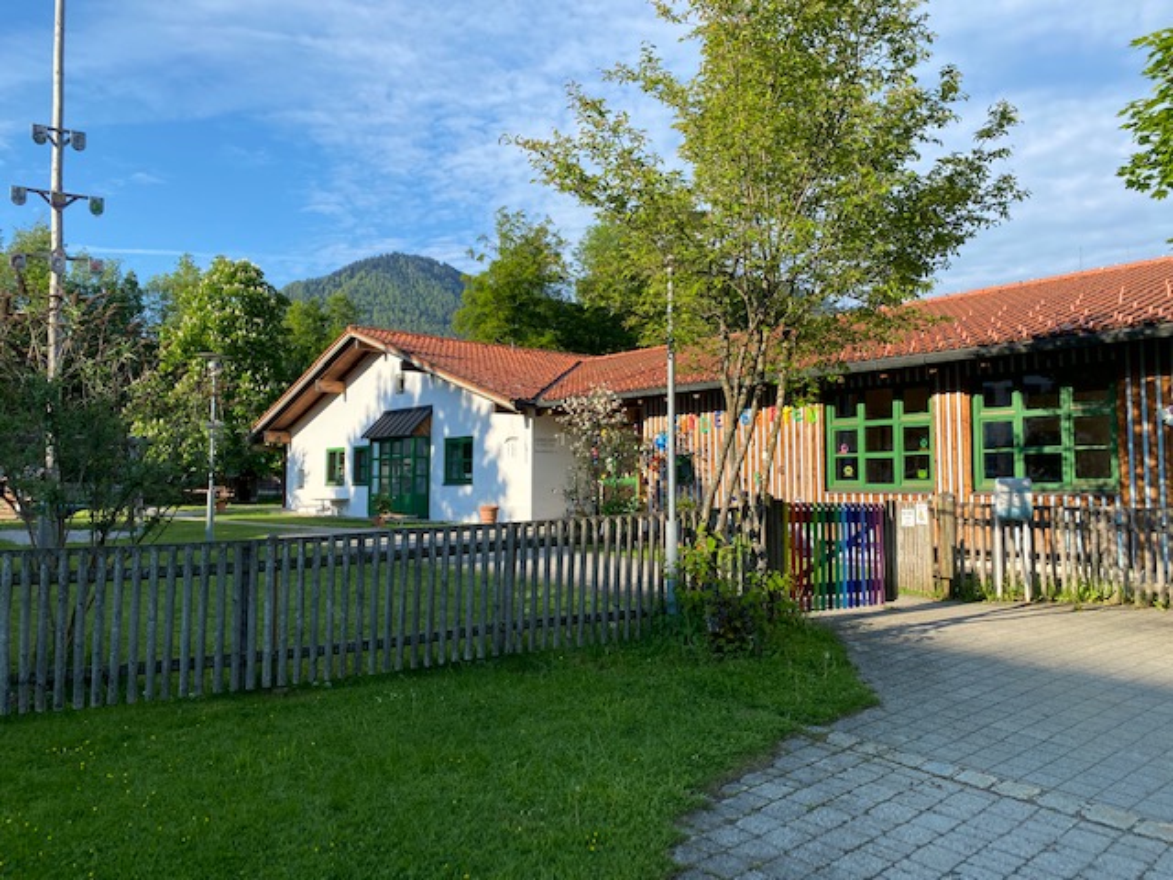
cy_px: 440
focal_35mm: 26
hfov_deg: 67.3
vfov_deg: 53.1
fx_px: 881
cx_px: 586
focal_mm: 4.25
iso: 32
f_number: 1.8
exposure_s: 1/1362
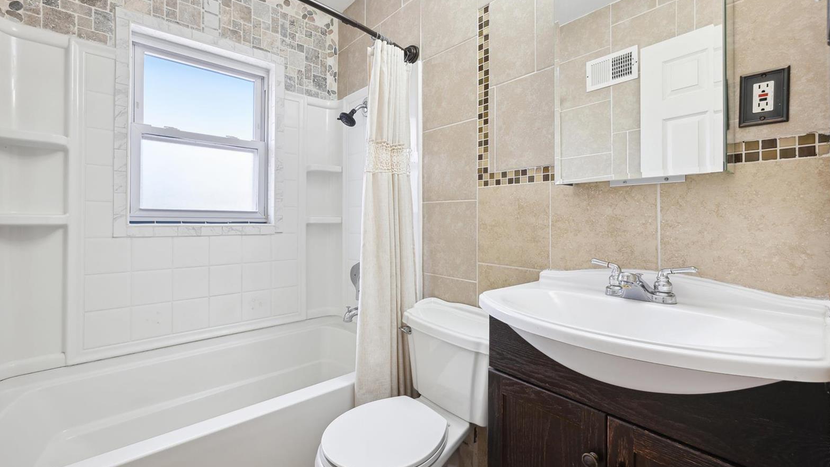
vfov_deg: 70.5
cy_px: 218
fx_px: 330
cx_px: 407
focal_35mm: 15
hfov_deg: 103.0
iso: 400
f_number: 8
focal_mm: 14
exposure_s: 1/15
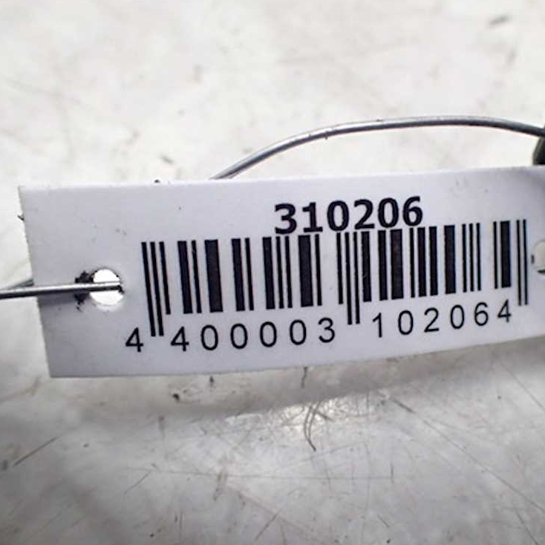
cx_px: 347
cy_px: 282
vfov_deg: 44.9
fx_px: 659
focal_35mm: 37
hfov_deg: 44.5
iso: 500
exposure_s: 1/125
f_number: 2.3
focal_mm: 5.5
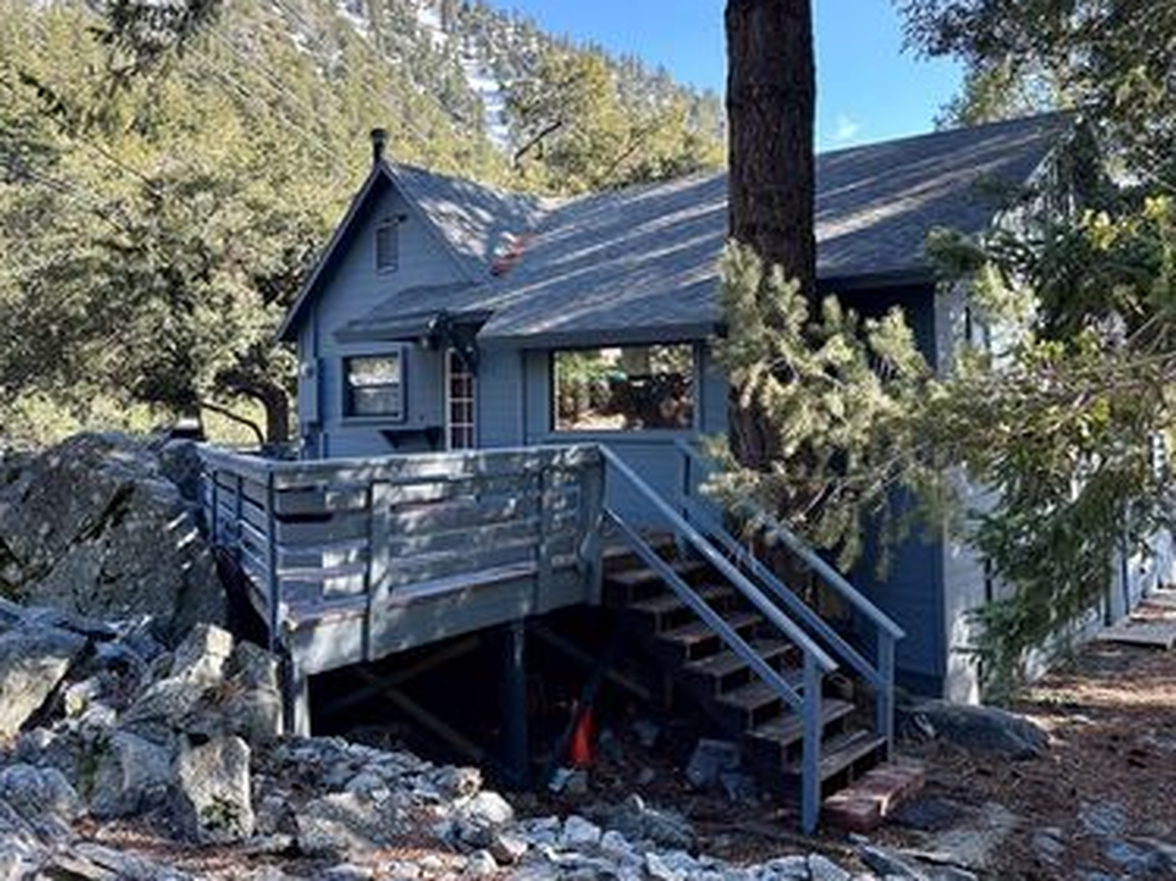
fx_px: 1087
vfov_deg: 44.0
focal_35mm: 32
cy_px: 368
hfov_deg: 56.8
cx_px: 555
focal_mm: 6.86
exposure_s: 1/409
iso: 80
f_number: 1.78
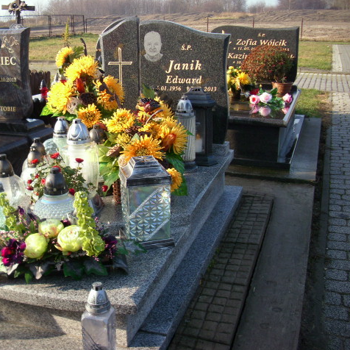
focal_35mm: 44
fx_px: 503
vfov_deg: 38.3
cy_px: 175
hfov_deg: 38.2
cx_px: 137
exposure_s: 1/384
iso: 50
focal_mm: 6.2
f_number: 2.8
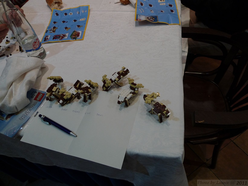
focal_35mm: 24
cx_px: 124
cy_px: 93
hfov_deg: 71.6
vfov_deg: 56.8
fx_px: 172
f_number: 2
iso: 200
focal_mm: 5.1
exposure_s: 1/100
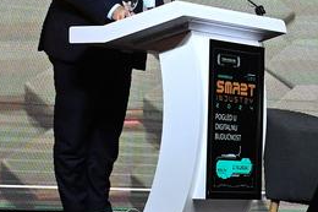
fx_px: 1739
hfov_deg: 9.4
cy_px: 175
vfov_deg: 7.0
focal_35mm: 197
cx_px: 750
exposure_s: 1/250
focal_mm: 32
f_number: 5
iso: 5000
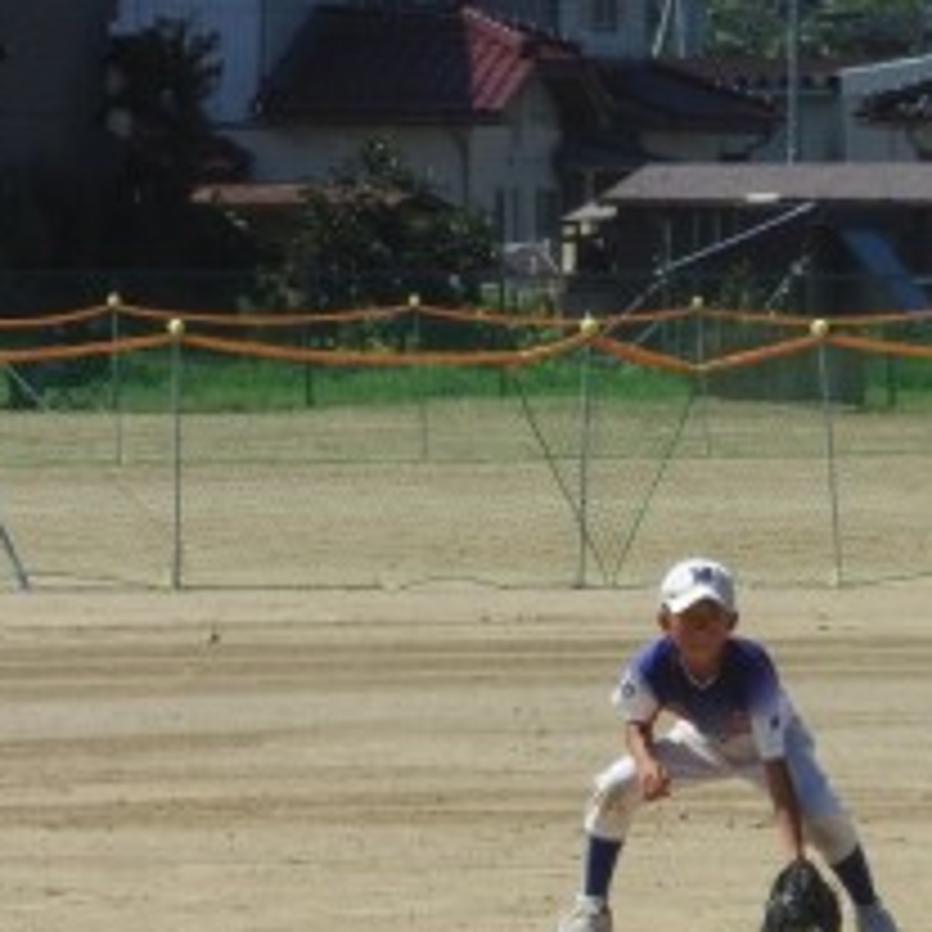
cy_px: 964
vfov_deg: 3.4
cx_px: 1319
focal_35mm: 513
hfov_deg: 3.4
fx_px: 15626
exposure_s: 1/800
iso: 100
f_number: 5.3
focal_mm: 35.8
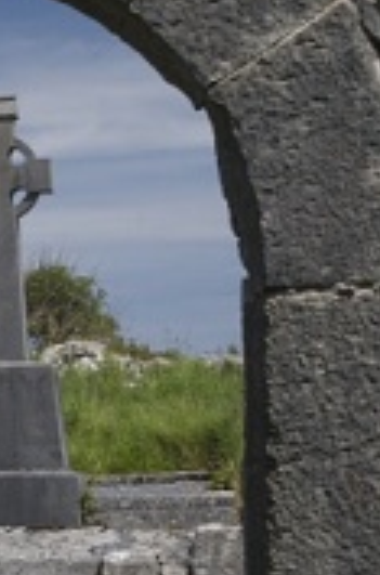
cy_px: 510
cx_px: 31
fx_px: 1831
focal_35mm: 115
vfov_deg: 17.6
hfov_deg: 11.8
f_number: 22
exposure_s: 1/40
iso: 200
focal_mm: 34
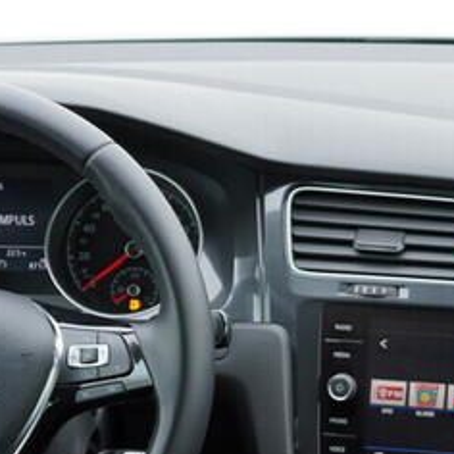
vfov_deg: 12.9
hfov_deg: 12.9
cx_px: 483
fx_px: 1973
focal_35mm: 133
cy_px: 463
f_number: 2.8
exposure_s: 1/40
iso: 125
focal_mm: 24
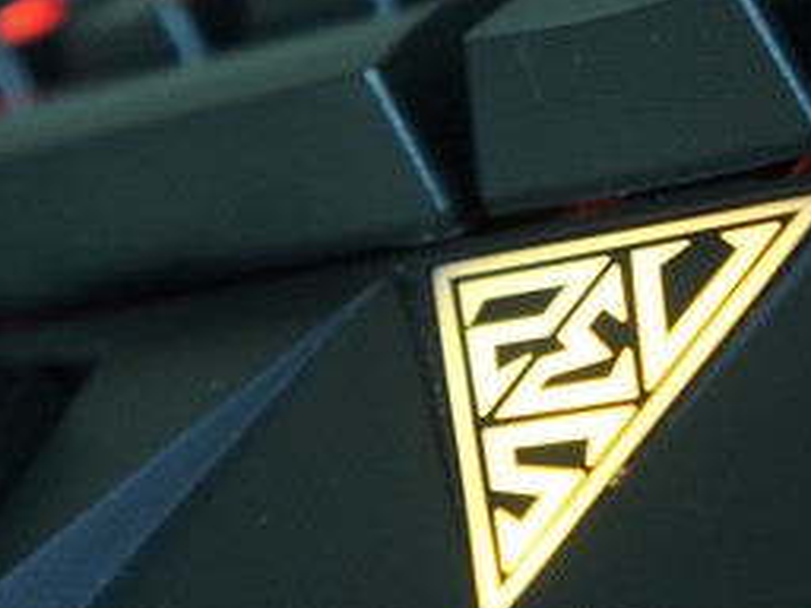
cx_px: 532
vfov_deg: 11.0
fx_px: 3163
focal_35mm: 135
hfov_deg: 14.6
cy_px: 173
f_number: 4.5
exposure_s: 1/5
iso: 1600
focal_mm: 40
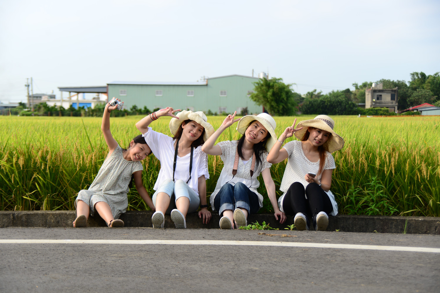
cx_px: 220
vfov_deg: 19.5
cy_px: 146
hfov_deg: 28.8
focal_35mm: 70
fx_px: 856
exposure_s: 1/320
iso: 100
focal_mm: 70
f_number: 5
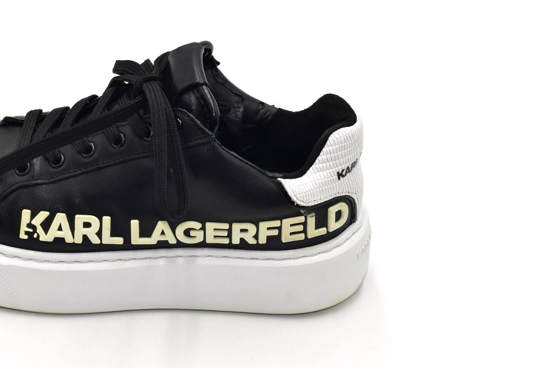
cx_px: 276
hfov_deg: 24.6
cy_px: 184
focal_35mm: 82
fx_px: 1265
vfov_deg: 16.5
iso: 400
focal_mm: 55
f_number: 9
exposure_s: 1/100
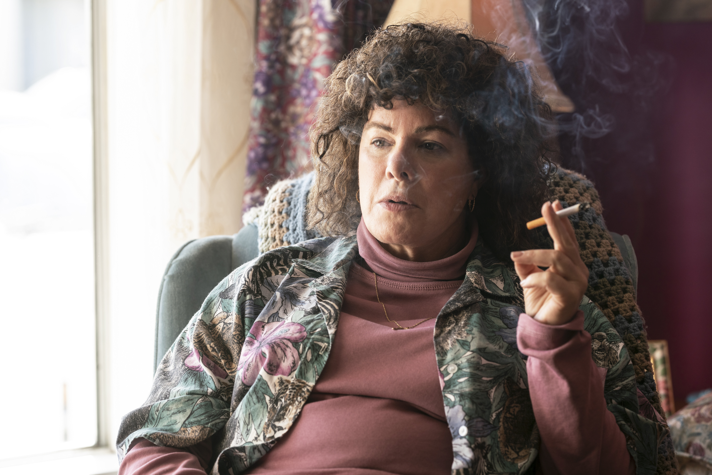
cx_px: 356
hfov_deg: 15.2
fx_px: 2670
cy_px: 238
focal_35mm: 135
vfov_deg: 10.2
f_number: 4
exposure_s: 1/200
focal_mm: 135
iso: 400
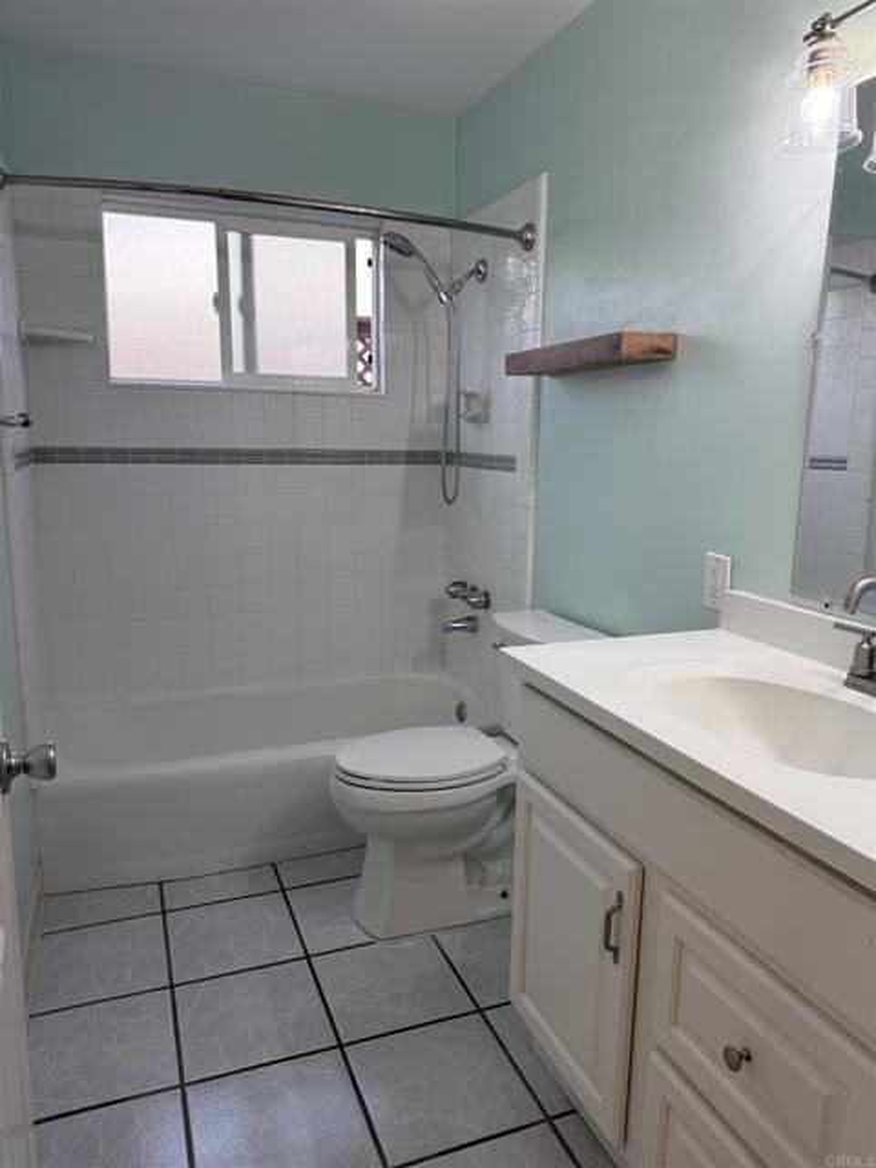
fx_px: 810
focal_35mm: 24
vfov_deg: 71.6
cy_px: 584
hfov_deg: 56.8
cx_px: 438
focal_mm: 6.76
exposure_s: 1/240
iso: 125
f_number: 1.78
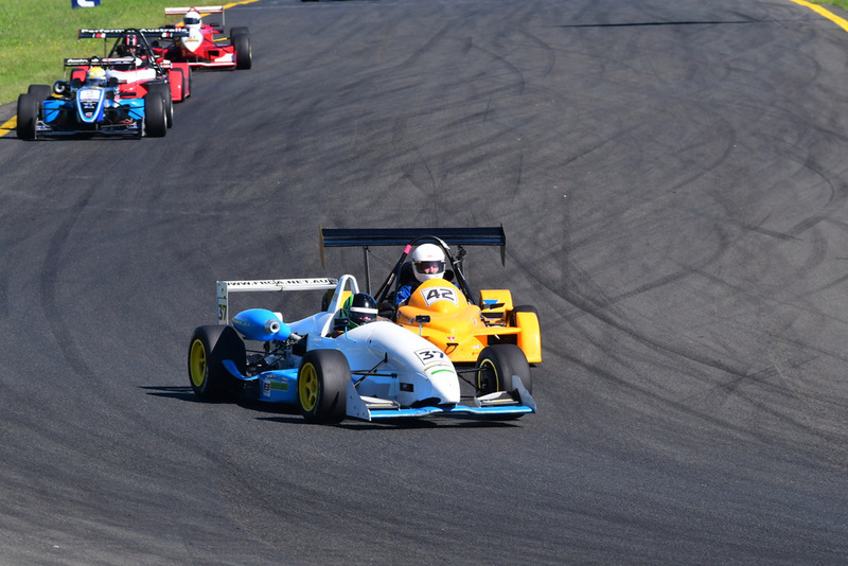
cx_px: 424
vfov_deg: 3.8
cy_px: 283
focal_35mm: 360
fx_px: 8483
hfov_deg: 5.7
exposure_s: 1/640
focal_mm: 240
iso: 500
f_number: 11
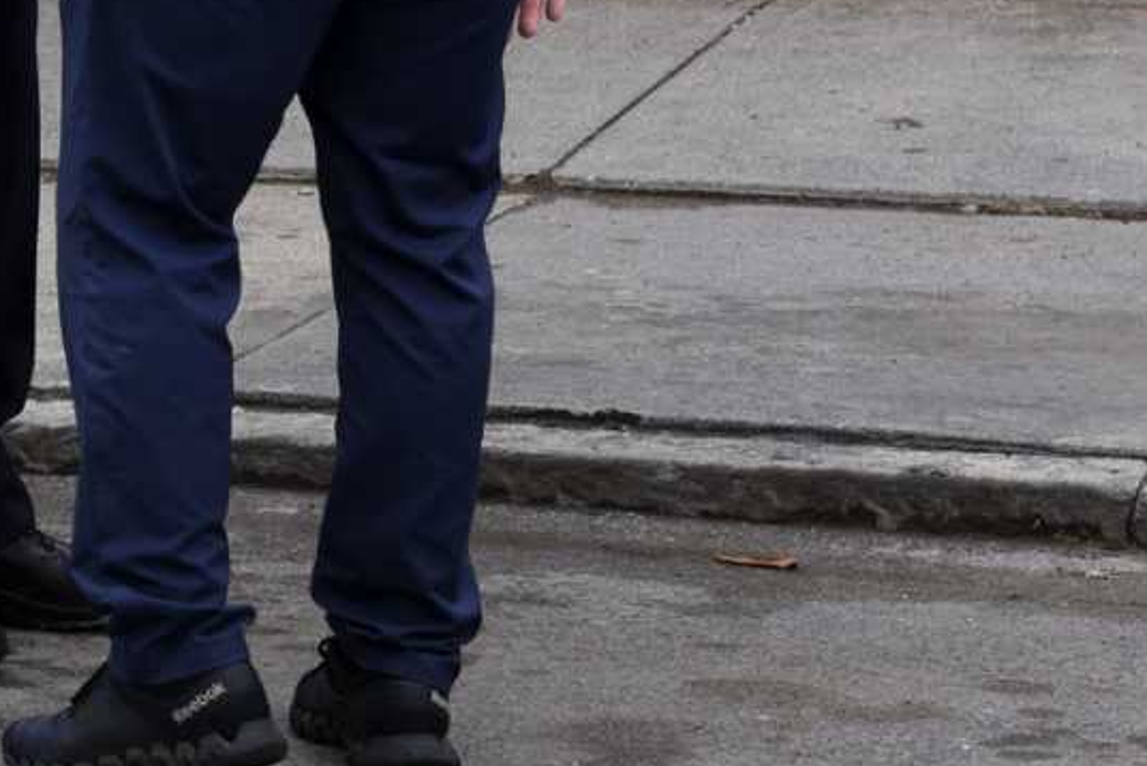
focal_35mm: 214
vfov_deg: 6.4
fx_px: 6822
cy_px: -127
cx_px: -969
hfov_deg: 9.1
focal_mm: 56
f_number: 7.1
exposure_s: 1/800
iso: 500
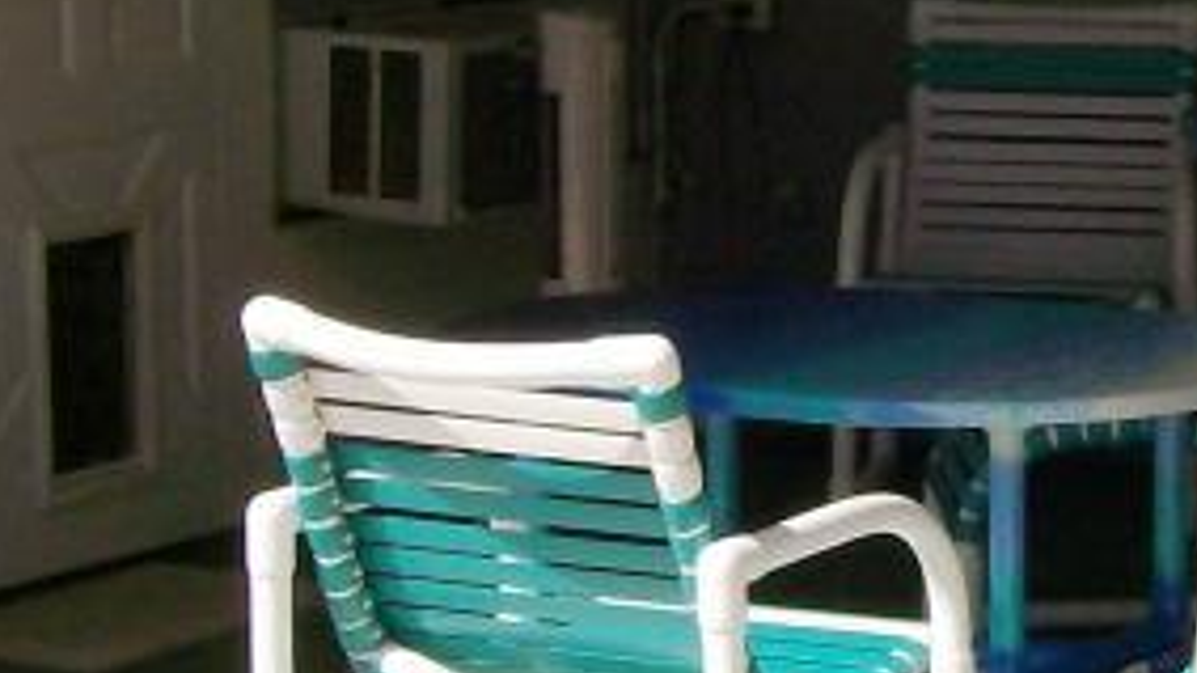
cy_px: 237
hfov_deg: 15.0
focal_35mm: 142
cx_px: 990
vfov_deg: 8.5
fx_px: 4506
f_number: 4.8
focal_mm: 6
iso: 80
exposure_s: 1/386
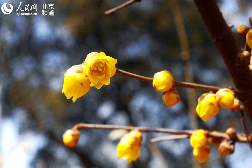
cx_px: 126
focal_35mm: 64
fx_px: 448
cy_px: 84
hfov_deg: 31.4
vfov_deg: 21.2
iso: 3200
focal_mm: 42.5
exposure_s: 1/3200
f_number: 9
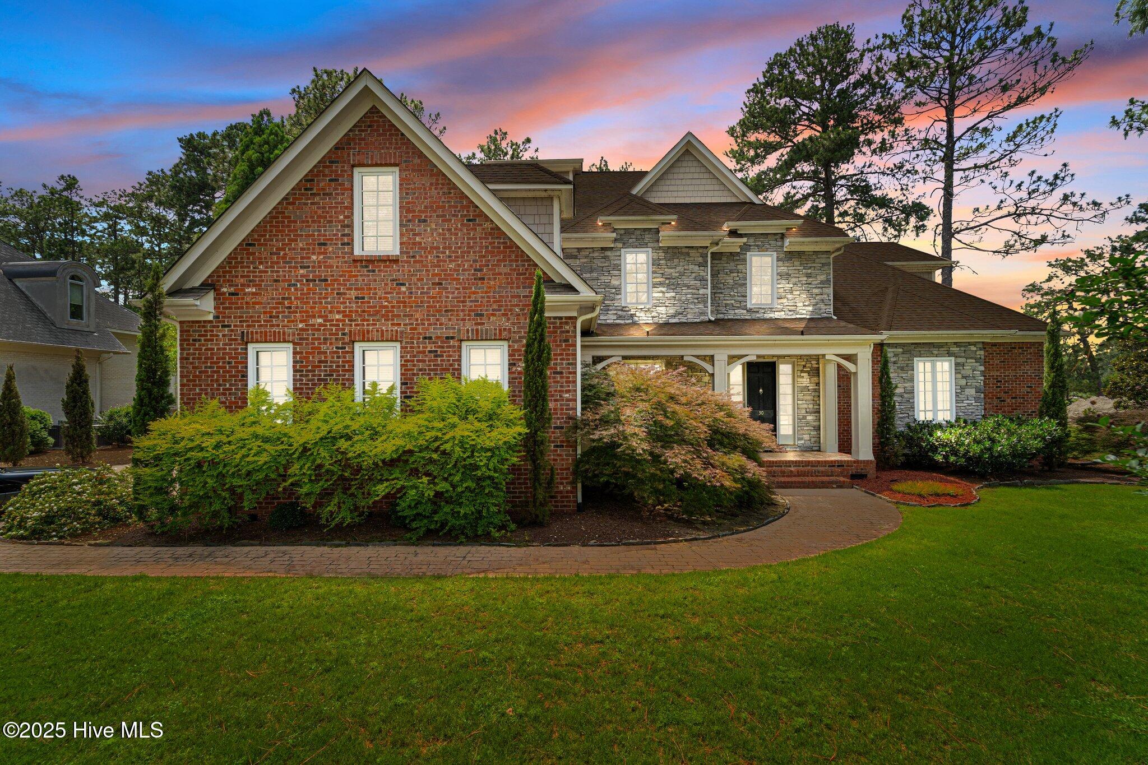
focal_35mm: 14
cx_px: 574
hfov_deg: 104.3
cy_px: 382
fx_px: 446
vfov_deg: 81.2
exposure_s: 1/320
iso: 500
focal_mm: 14
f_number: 8
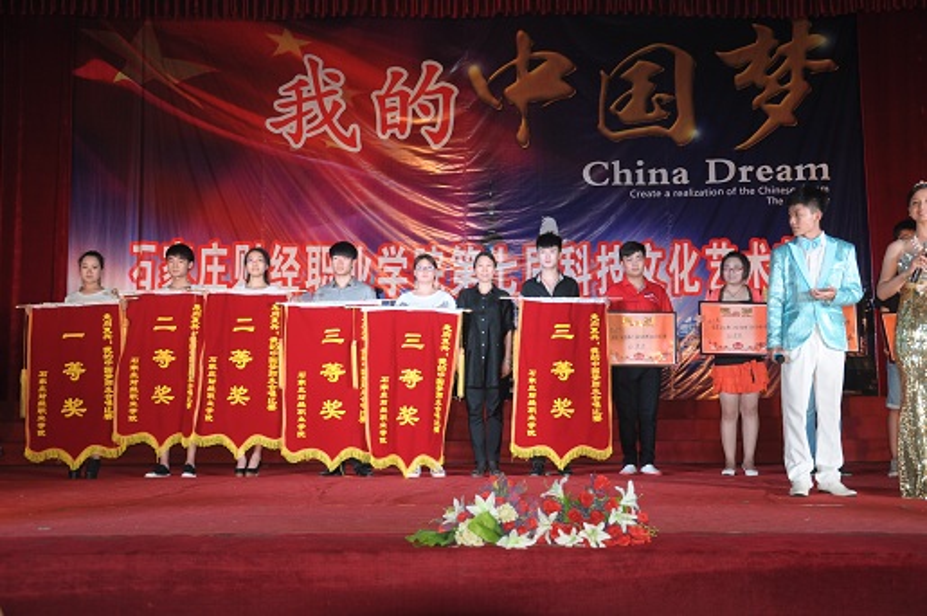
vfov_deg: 35.4
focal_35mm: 38
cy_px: 308
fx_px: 964
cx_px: 464
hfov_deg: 51.3
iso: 200
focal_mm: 25
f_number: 4.5
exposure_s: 1/60
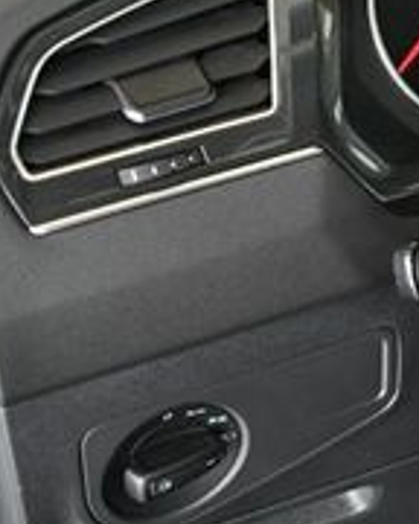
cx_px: 902
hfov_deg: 12.1
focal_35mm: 110
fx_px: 1705
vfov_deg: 17.5
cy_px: 256
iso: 1600
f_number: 3.8
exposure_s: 1/125
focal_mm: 22
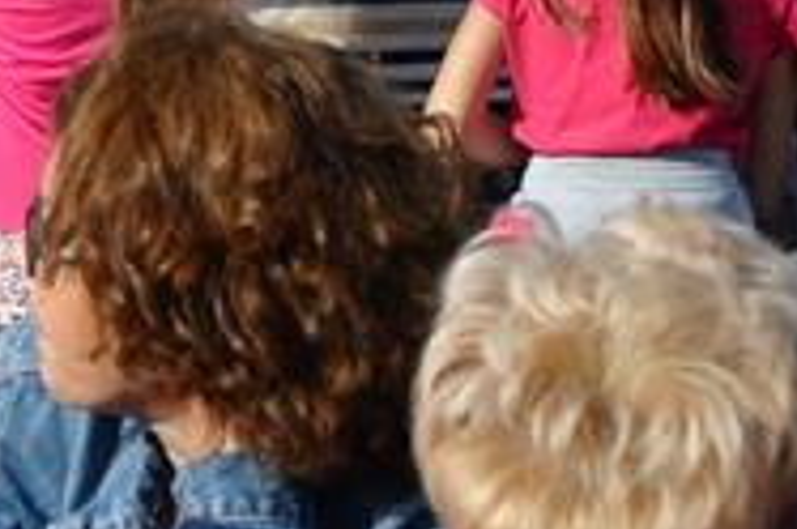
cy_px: -32
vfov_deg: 3.9
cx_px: -759
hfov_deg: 5.7
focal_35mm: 354
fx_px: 7824
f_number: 13
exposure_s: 1/640
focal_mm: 52
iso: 800
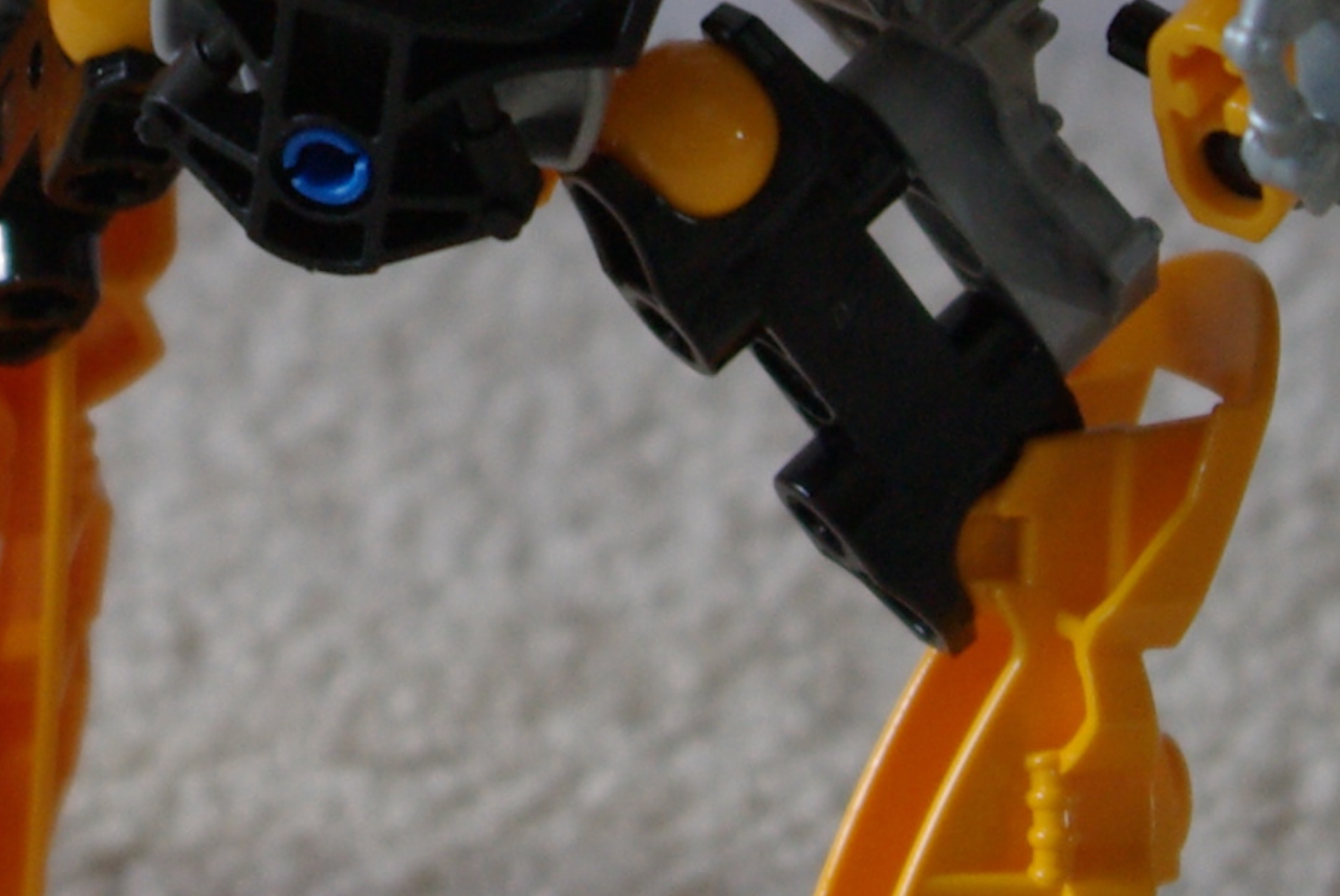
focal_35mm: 234
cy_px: -425
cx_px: 161
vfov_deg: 5.8
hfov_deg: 8.8
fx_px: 8719
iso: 400
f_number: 4.5
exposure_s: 1/45
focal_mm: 38
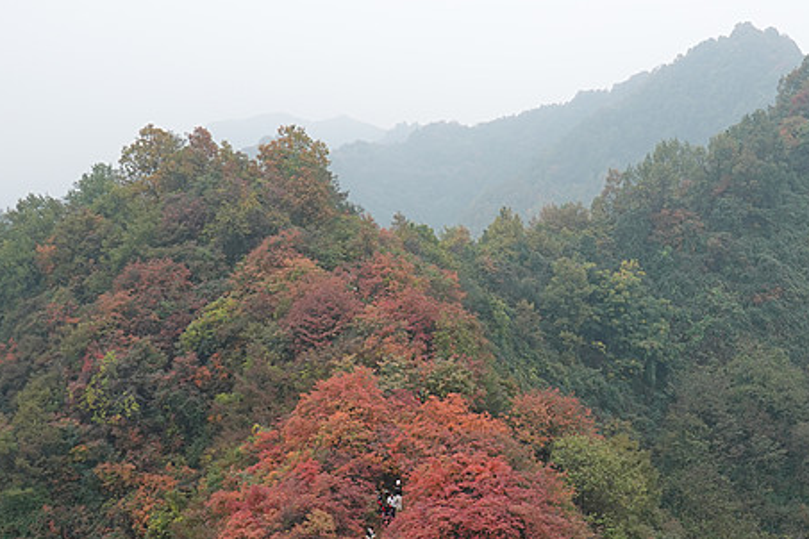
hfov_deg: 33.0
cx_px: 561
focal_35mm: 60
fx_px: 1348
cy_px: 342
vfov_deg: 22.6
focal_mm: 12.51
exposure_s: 1/200
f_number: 4.5
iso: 125
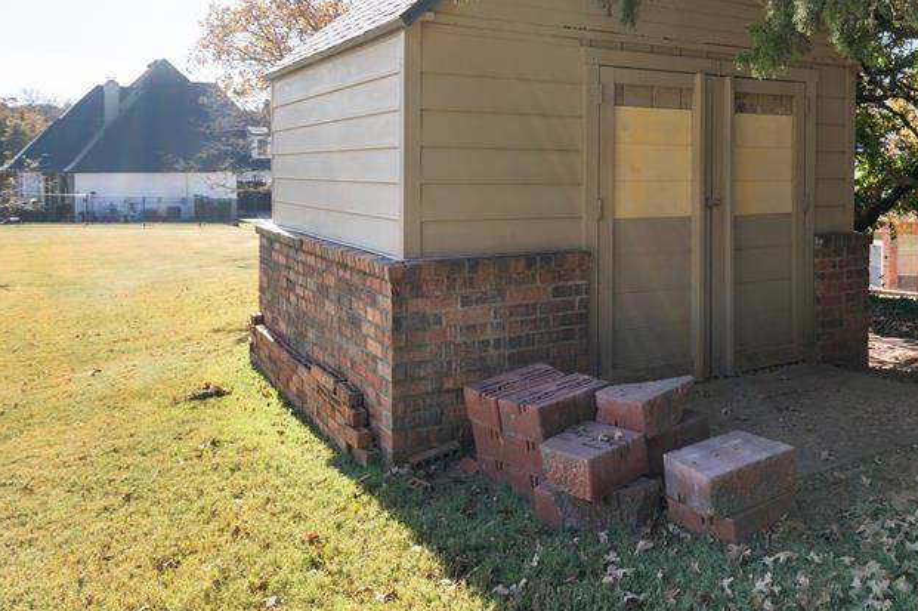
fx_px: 841
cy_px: 172
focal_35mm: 33
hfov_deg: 55.4
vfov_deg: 39.1
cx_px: 649
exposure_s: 1/200
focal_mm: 20
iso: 200
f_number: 7.1
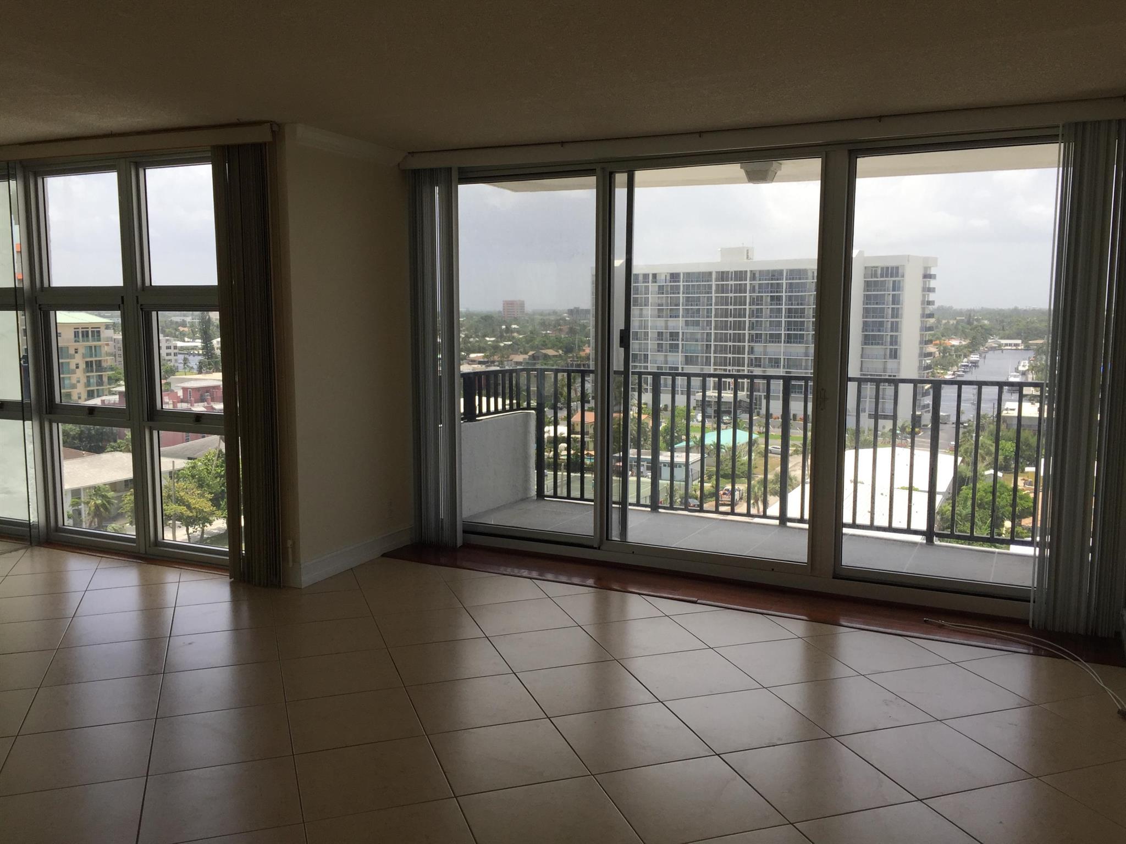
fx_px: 943
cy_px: 422
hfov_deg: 61.7
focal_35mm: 29
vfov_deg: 48.2
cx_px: 563
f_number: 2.2
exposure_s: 1/471
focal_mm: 4.15
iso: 32
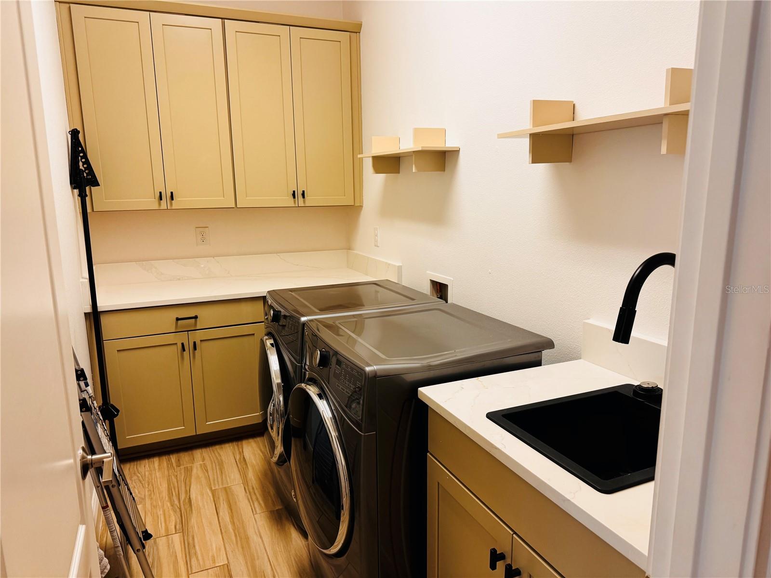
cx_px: 386
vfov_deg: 56.8
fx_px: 535
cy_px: 289
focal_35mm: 24
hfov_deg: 71.6
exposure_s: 1/120
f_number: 1.78
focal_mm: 6.76
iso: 200
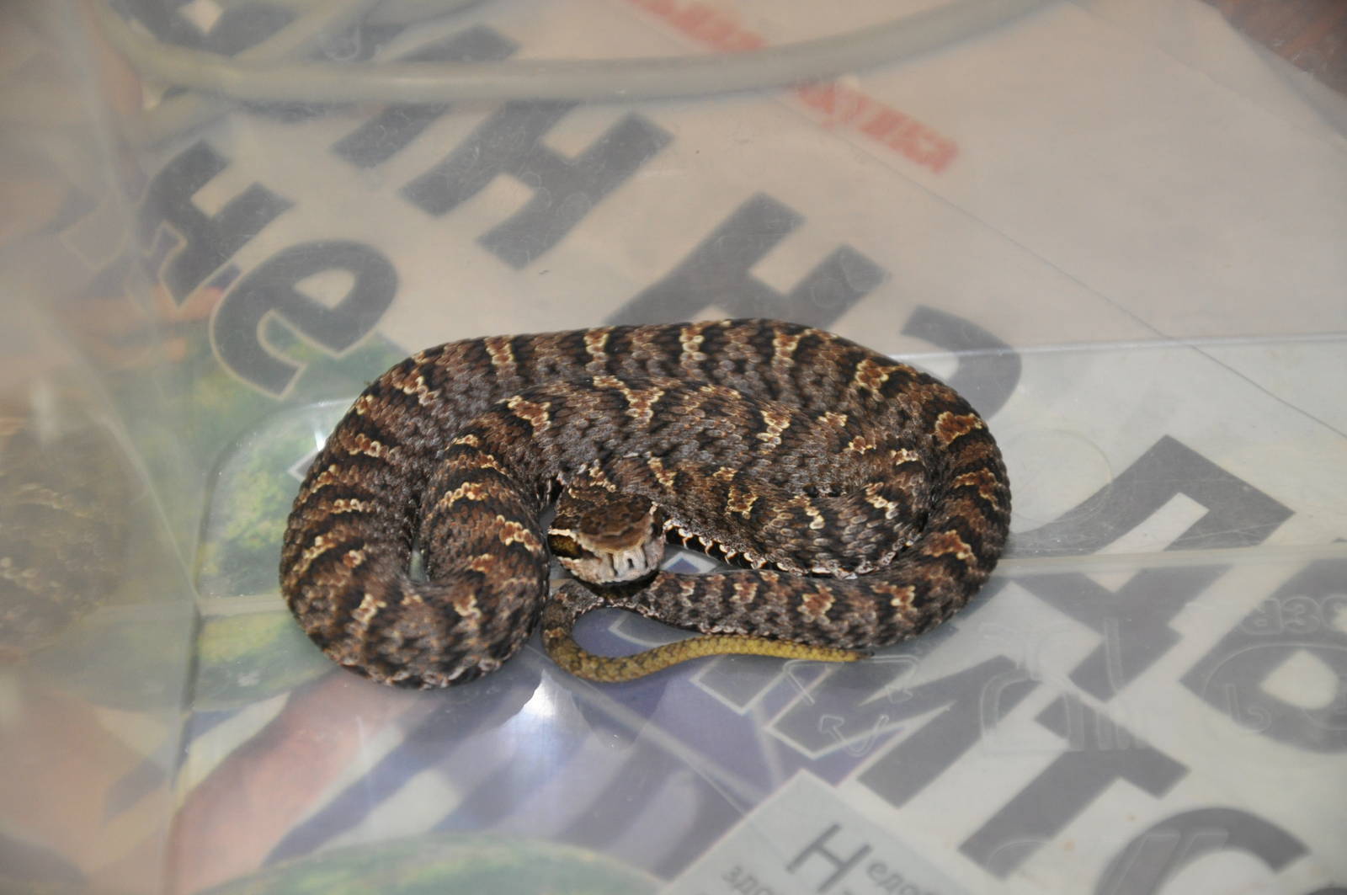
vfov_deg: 8.7
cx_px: 674
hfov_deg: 13.1
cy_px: 448
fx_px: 5886
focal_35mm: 158
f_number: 5.6
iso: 800
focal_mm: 105
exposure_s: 1/60
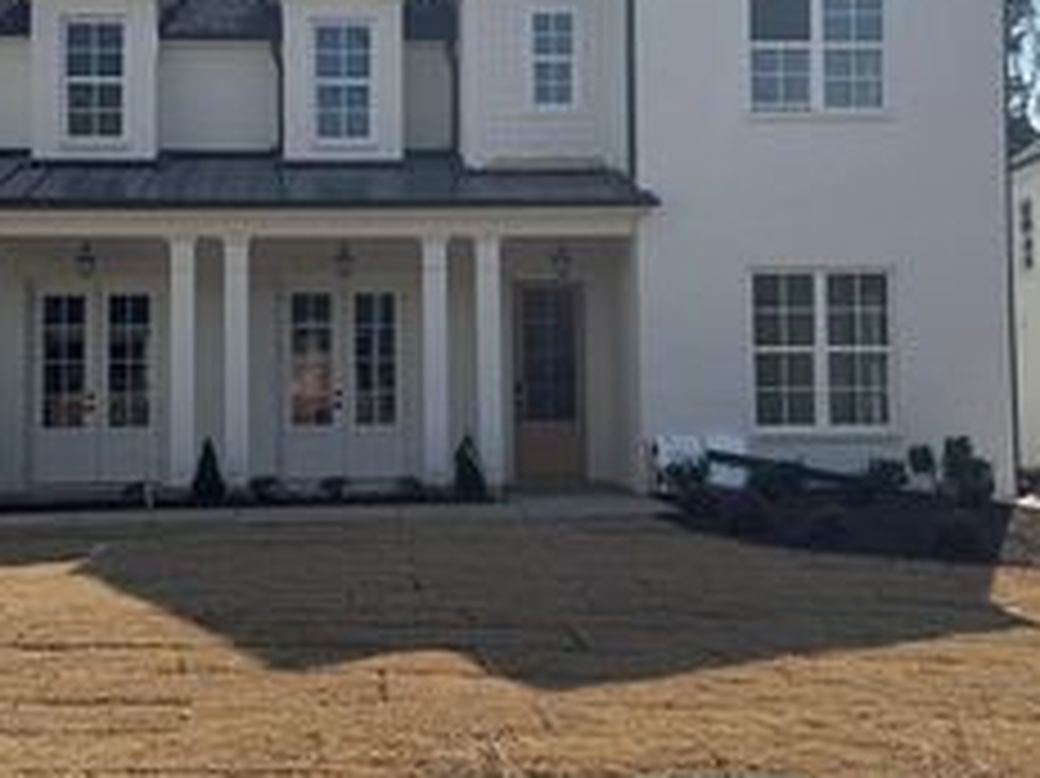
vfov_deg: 27.9
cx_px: 387
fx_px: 1561
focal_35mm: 52
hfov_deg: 36.6
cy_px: 308
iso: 80
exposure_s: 1/6410
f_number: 1.78
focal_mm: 6.76
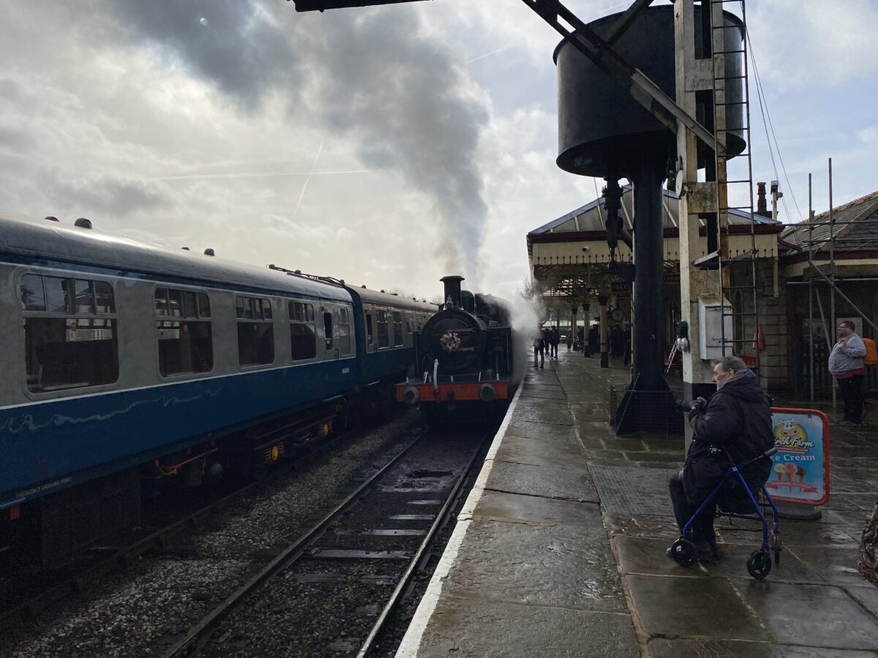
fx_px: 659
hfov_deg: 67.3
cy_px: 329
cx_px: 439
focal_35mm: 26
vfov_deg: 53.1
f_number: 1.8
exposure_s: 1/8197
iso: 32
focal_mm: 4.25
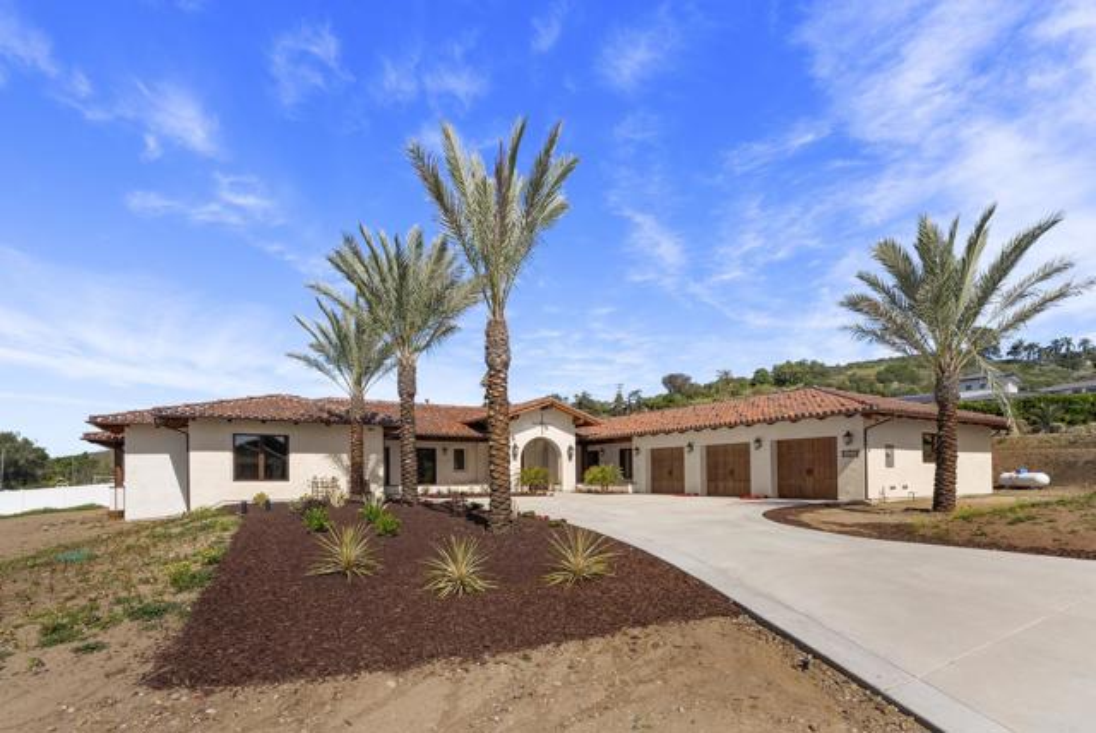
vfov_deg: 73.9
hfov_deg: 96.7
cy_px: 366
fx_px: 488
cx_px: 548
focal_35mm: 16
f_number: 8
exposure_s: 1/800
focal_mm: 16
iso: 500
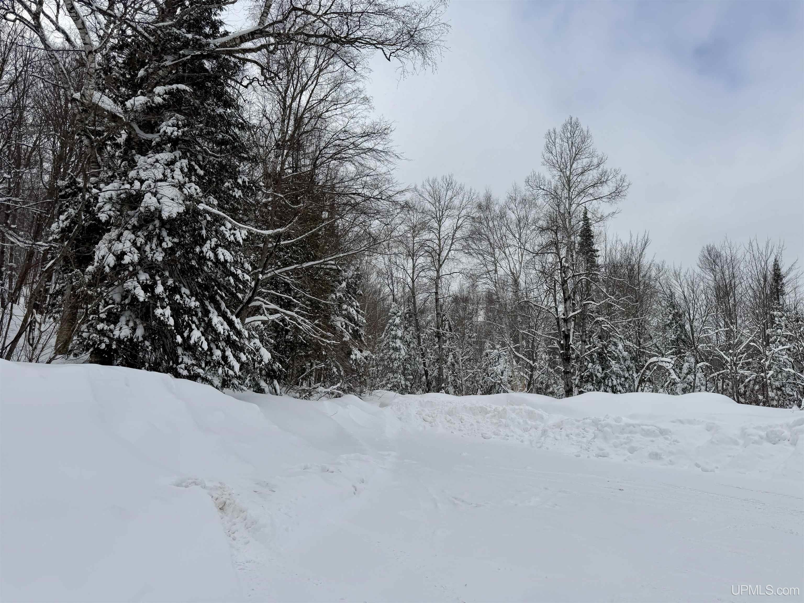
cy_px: 302
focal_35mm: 24
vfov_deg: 56.8
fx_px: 557
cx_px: 402
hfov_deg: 71.6
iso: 80
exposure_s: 1/9091
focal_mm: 6.76
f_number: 1.78
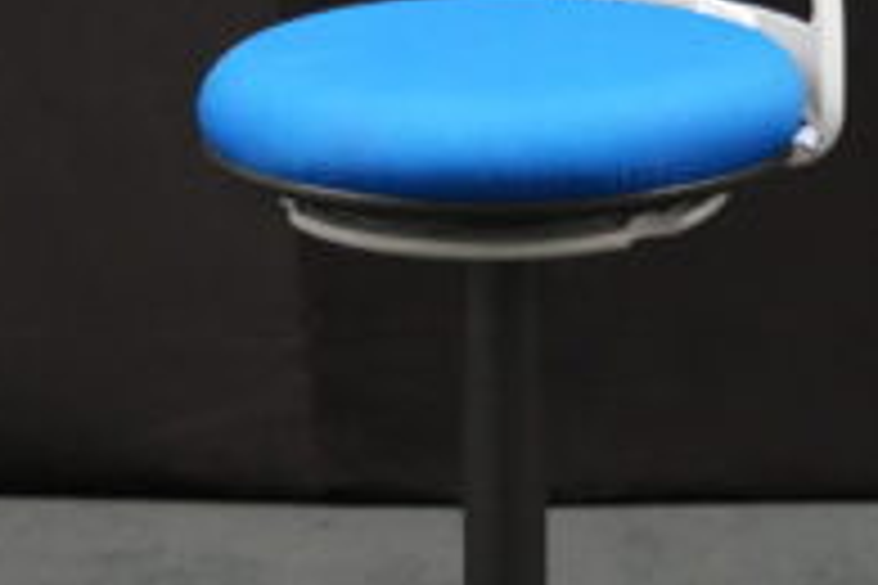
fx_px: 3000
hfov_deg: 16.6
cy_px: 662
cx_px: 527
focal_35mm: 123
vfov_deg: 11.0
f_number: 4
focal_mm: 40
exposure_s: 1/125
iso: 12800
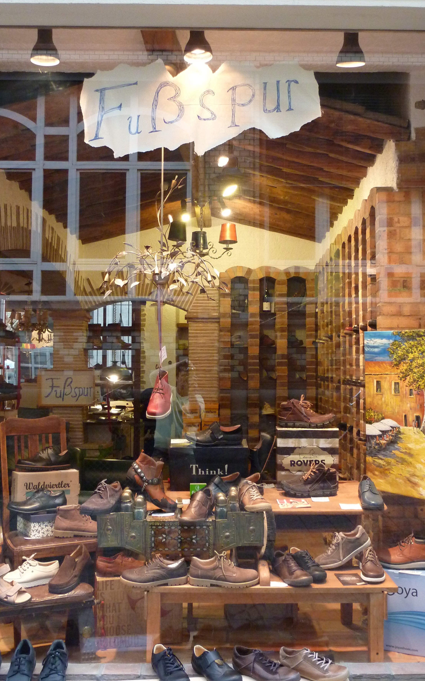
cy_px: 337
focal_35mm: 38
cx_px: 195
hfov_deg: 33.6
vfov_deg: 51.5
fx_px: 704
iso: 400
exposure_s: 1/15
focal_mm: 5.7
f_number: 3.5
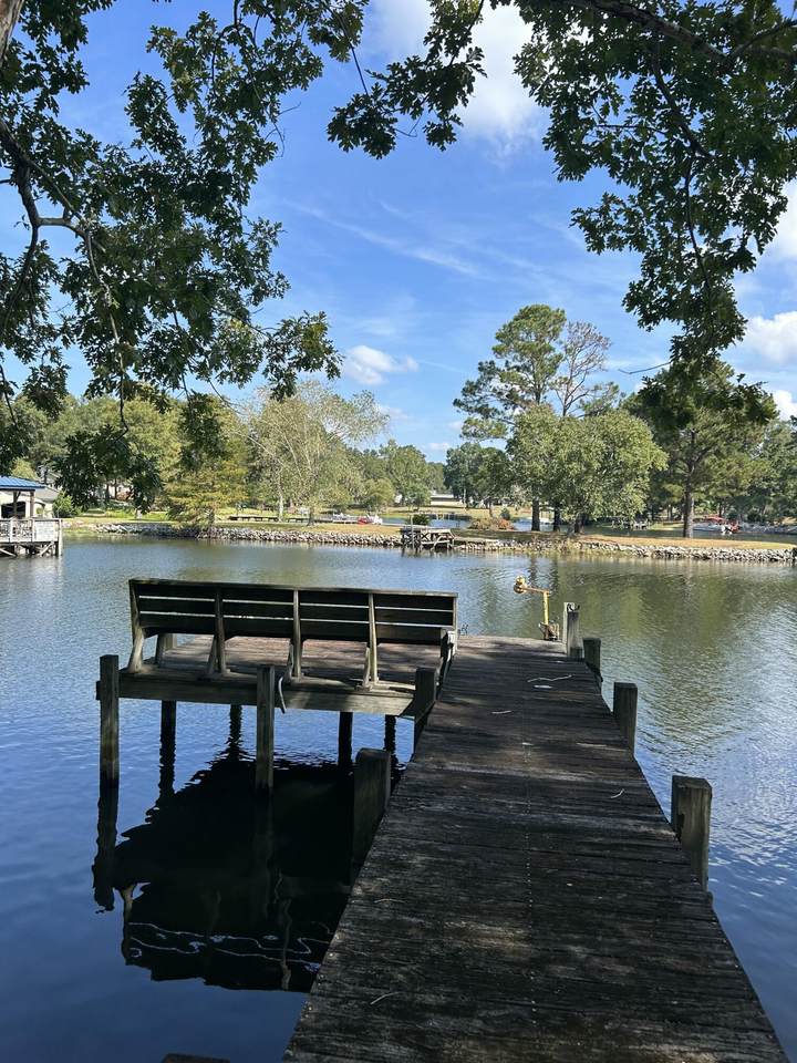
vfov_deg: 67.3
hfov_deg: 53.1
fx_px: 798
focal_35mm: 26
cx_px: 398
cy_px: 532
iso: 50
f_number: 1.5
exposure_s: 1/1901
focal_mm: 5.7
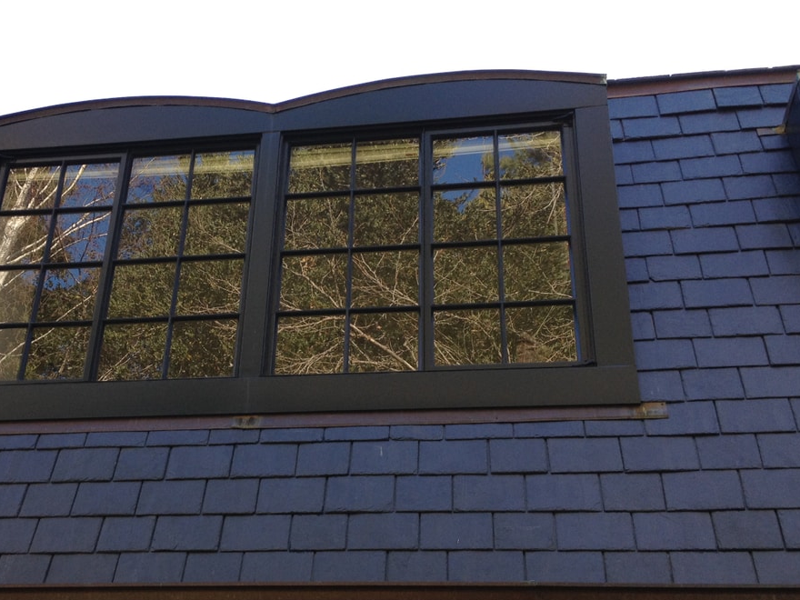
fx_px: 1225
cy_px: 341
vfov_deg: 27.5
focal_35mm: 53
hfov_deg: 35.9
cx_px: 282
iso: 50
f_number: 2.4
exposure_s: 1/201
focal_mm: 4.28
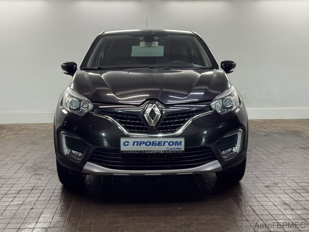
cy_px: 116
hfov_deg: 39.7
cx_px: 154
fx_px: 428
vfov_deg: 30.3
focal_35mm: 48
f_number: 1.78
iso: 100
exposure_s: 1/100
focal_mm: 6.76
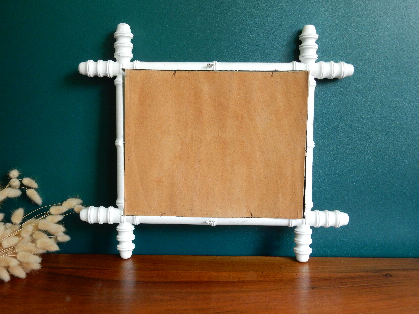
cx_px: 210
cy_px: 157
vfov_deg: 39.7
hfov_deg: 51.4
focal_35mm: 36
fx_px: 436
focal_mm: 6.4
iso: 400
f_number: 4
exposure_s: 1/13
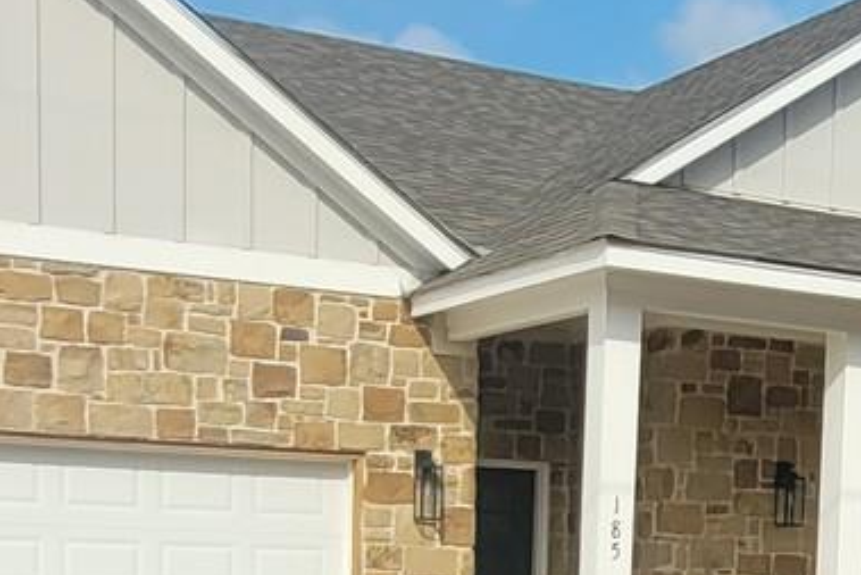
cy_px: 714
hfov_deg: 26.8
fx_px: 1746
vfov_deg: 17.7
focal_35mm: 73
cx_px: 759
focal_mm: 1.74
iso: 40
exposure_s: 1/1737
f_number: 2.2
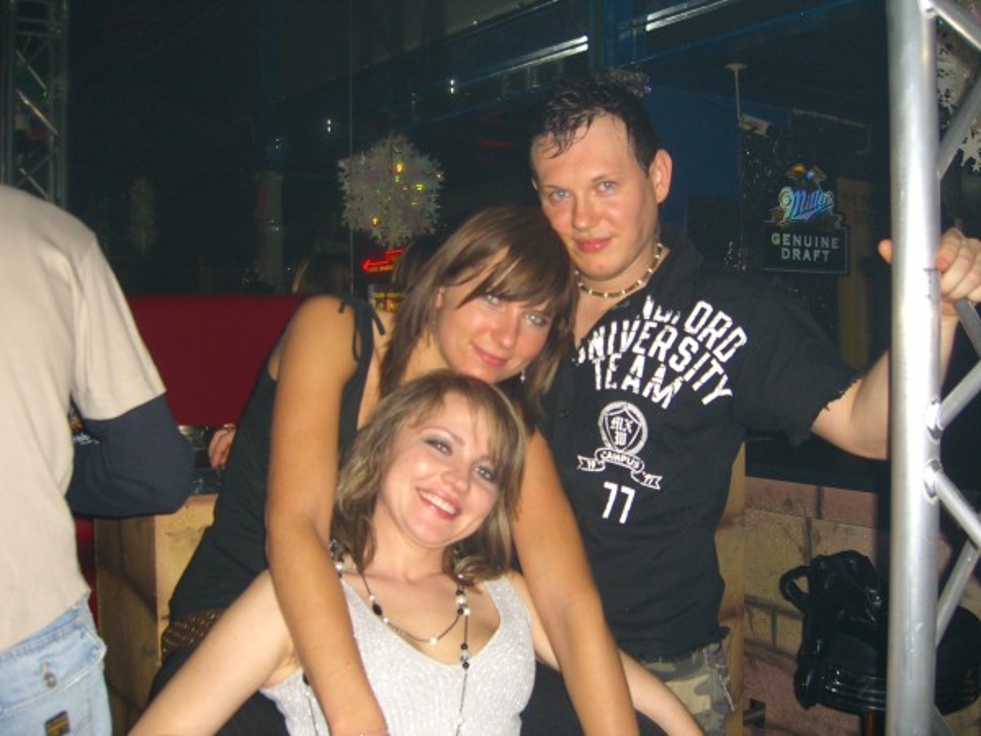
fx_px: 1077
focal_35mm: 38
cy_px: 368
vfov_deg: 37.7
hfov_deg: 49.0
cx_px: 490
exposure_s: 1/60
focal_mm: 7.9
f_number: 2.8
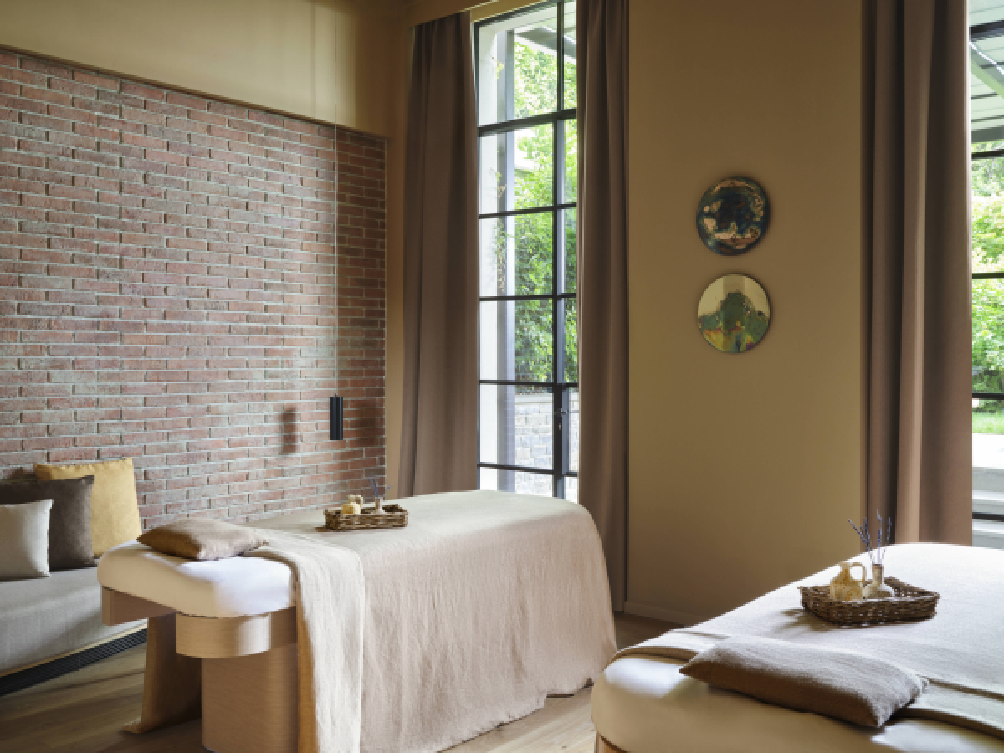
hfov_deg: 56.8
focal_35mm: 32
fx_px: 928
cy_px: 376
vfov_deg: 44.2
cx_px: 502
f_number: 16
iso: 400
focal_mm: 40.3
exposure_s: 1/1.59
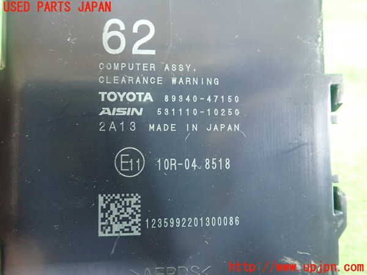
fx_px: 318
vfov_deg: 46.8
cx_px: 184
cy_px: 138
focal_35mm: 30
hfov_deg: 60.0
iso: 800
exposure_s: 1/40
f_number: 2.3
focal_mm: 5.5
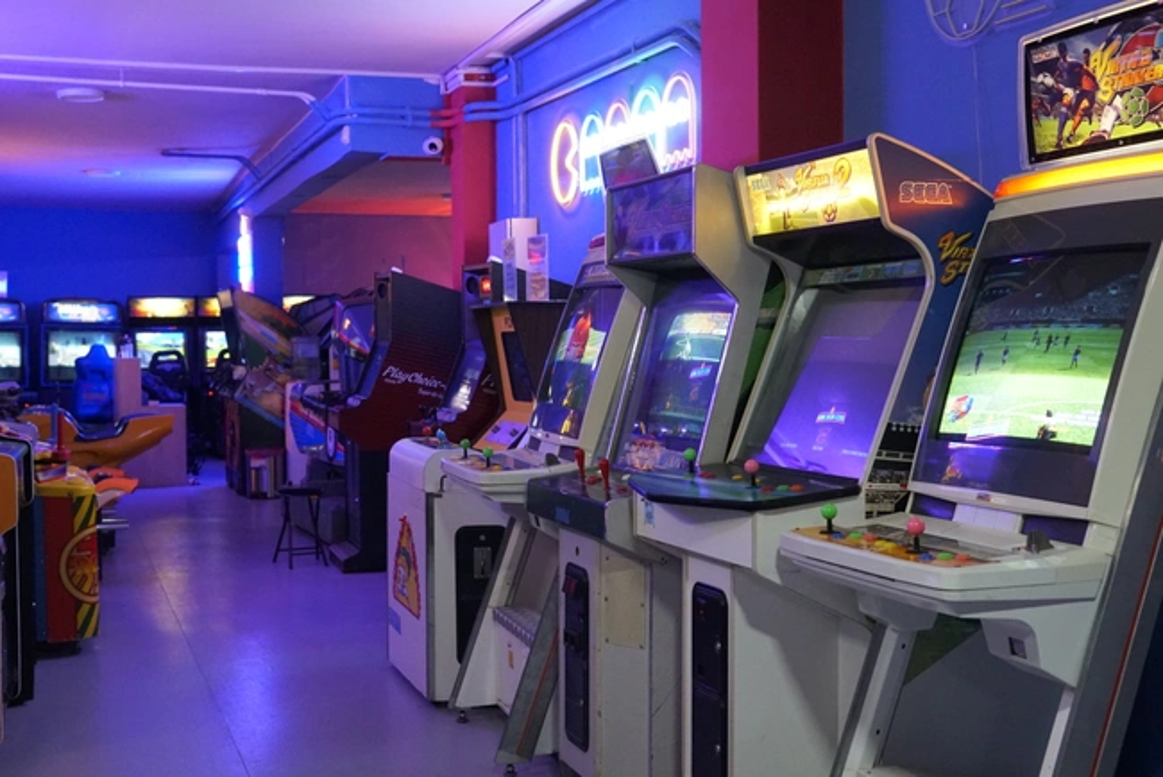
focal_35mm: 45
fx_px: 1454
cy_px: 388
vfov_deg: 29.9
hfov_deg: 43.6
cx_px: 582
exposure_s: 1/160
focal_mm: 30
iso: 5000
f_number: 4
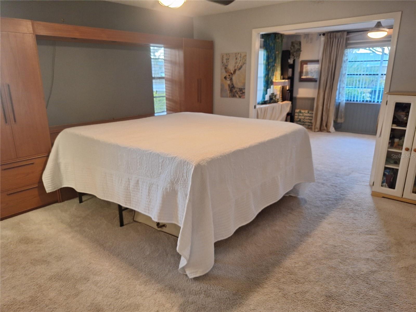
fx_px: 276
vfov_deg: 58.9
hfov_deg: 73.9
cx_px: 208
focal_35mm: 23
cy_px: 156
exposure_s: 1/40
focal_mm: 5.54
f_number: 1.8
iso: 250
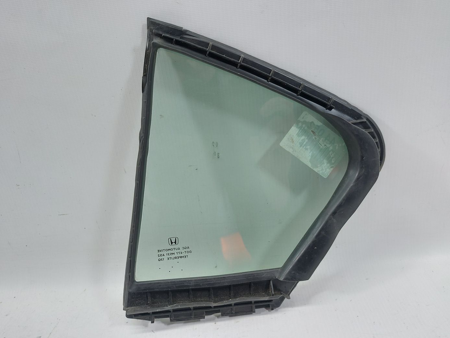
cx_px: 225
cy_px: 169
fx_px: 312
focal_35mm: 24
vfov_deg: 56.8
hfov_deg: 71.6
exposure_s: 1/50
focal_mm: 5.23
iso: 80
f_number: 1.8
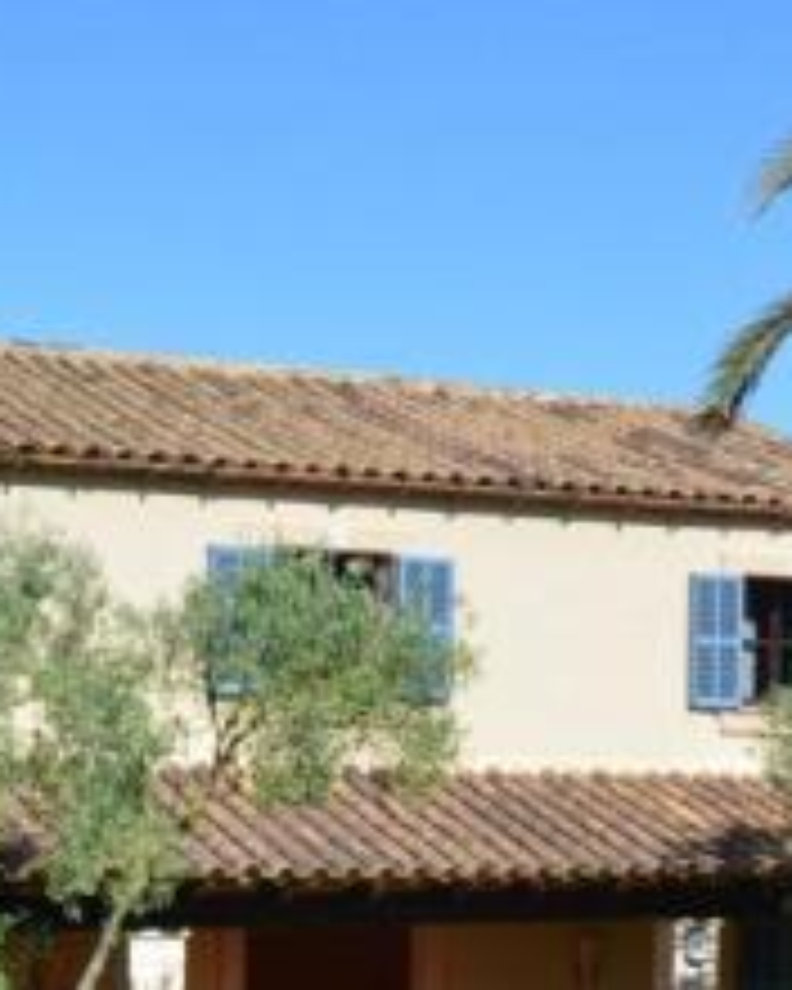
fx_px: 2824
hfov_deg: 14.5
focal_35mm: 96
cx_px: 1298
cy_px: 830
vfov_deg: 19.6
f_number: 10
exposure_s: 1/320
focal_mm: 23
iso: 200
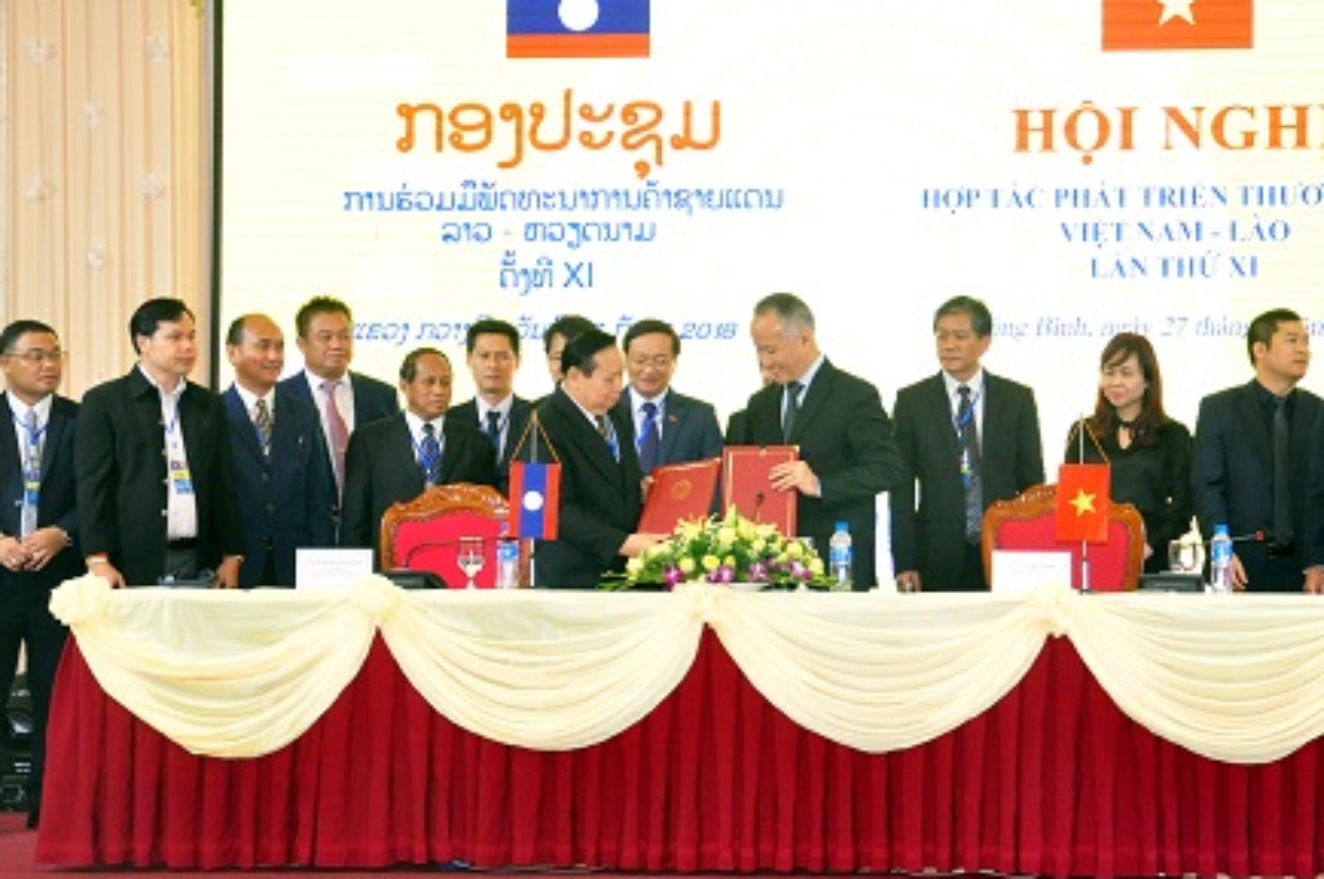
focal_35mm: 87
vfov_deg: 15.7
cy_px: 403
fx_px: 3195
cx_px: 805
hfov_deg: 23.4
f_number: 4.8
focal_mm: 42
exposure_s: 1/60
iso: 1400
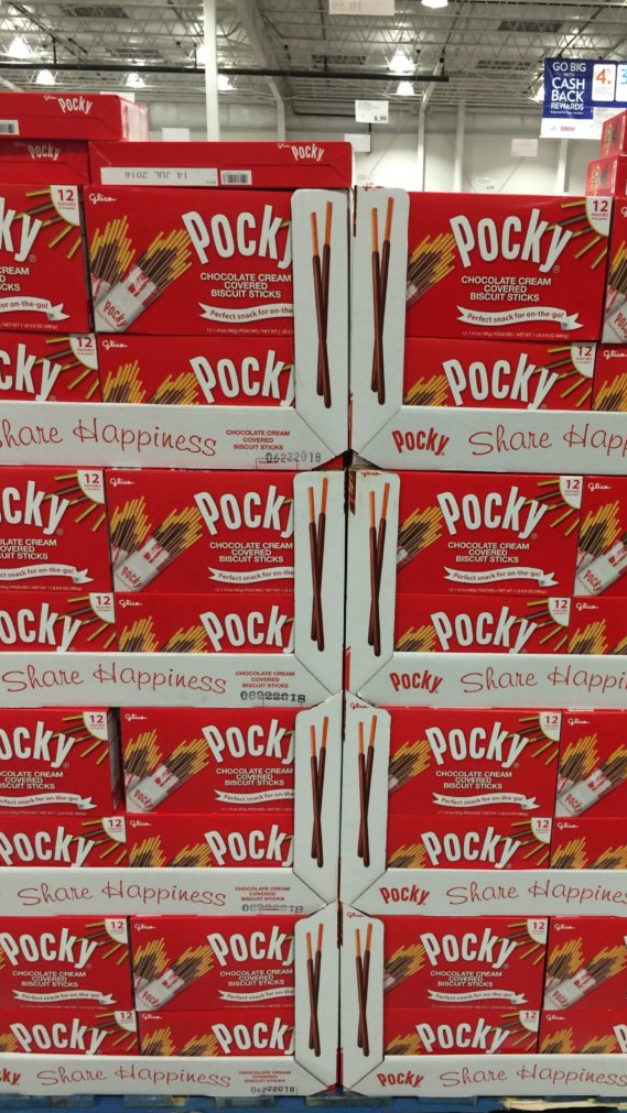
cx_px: 387
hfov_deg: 36.5
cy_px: 555
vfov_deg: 61.0
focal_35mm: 32
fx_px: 945
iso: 125
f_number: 2.2
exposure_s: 1/30
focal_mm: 4.15
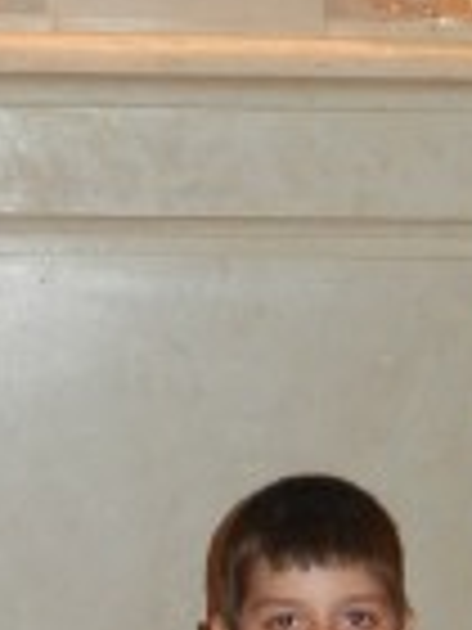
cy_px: 176
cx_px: 315
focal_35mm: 165
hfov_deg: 9.0
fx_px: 3000
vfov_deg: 12.0
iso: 314
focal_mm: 5.4
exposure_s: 1/30
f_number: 3.5
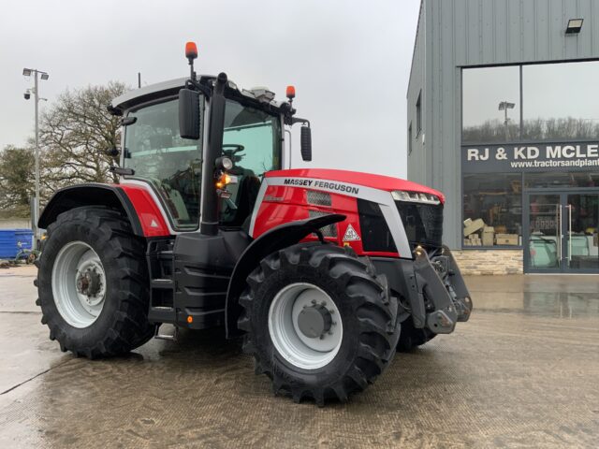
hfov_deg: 61.7
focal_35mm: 29
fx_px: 502
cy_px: 224
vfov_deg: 48.2
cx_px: 300
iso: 80
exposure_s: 1/60
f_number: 1.8
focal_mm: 3
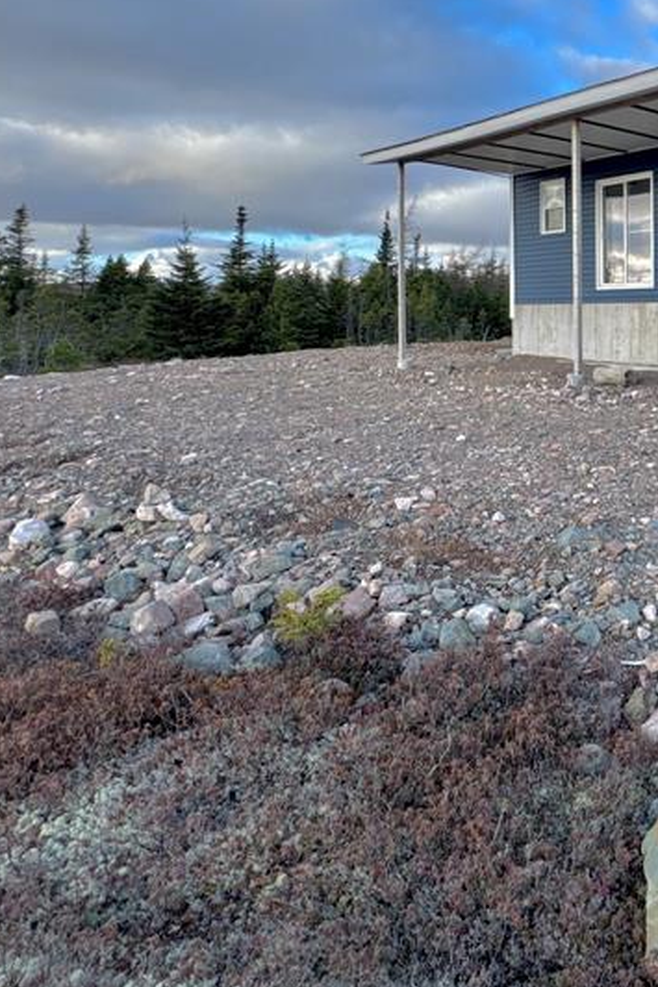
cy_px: 313
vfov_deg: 63.5
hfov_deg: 37.5
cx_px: 749
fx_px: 768
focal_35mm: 28
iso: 40
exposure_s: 1/462
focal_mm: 2.22
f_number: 2.2
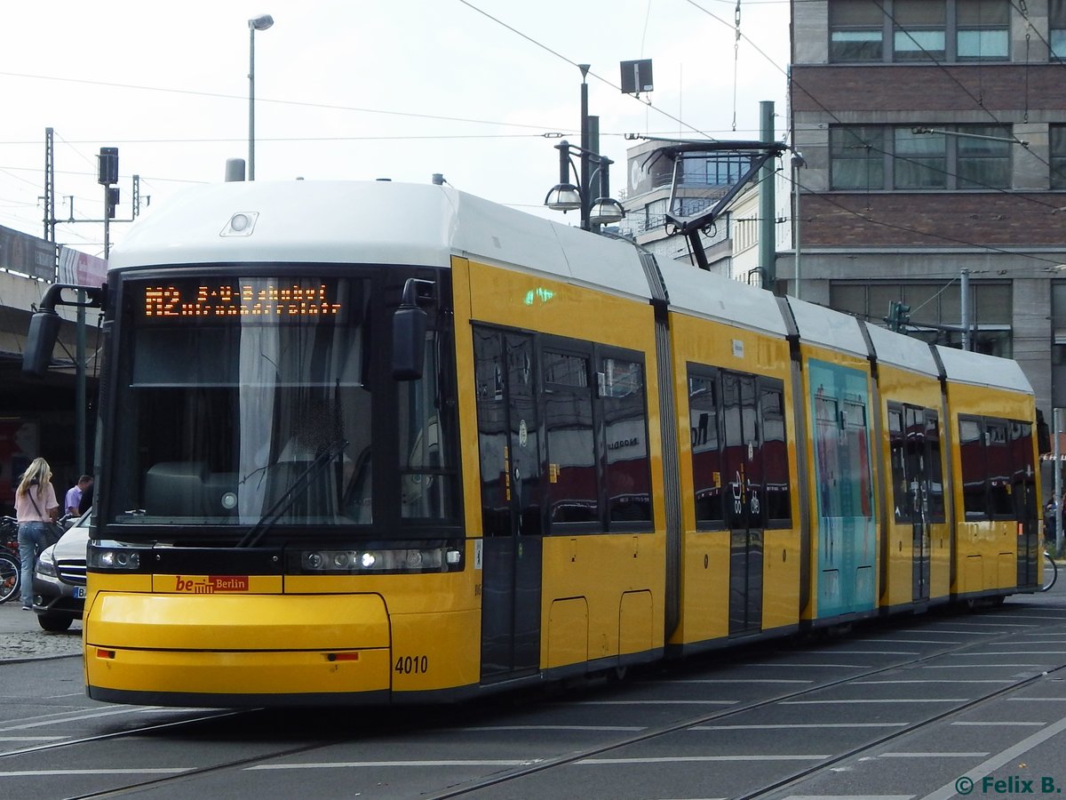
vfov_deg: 19.6
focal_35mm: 75
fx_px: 2310
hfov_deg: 26.0
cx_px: 533
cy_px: 400
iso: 125
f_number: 4.2
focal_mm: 13.5
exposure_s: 1/800
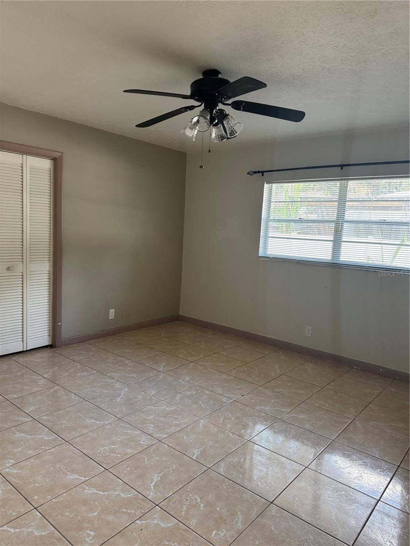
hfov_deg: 56.8
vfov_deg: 71.6
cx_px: 205
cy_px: 273
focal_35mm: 24
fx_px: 379
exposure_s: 1/60
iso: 250
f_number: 1.78
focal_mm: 6.76
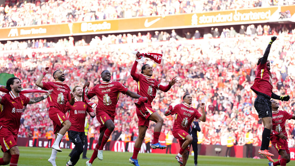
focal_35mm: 139
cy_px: 95
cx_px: 148
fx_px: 1087
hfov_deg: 15.5
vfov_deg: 8.7
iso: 250
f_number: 3.2
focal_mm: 132
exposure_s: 1/500
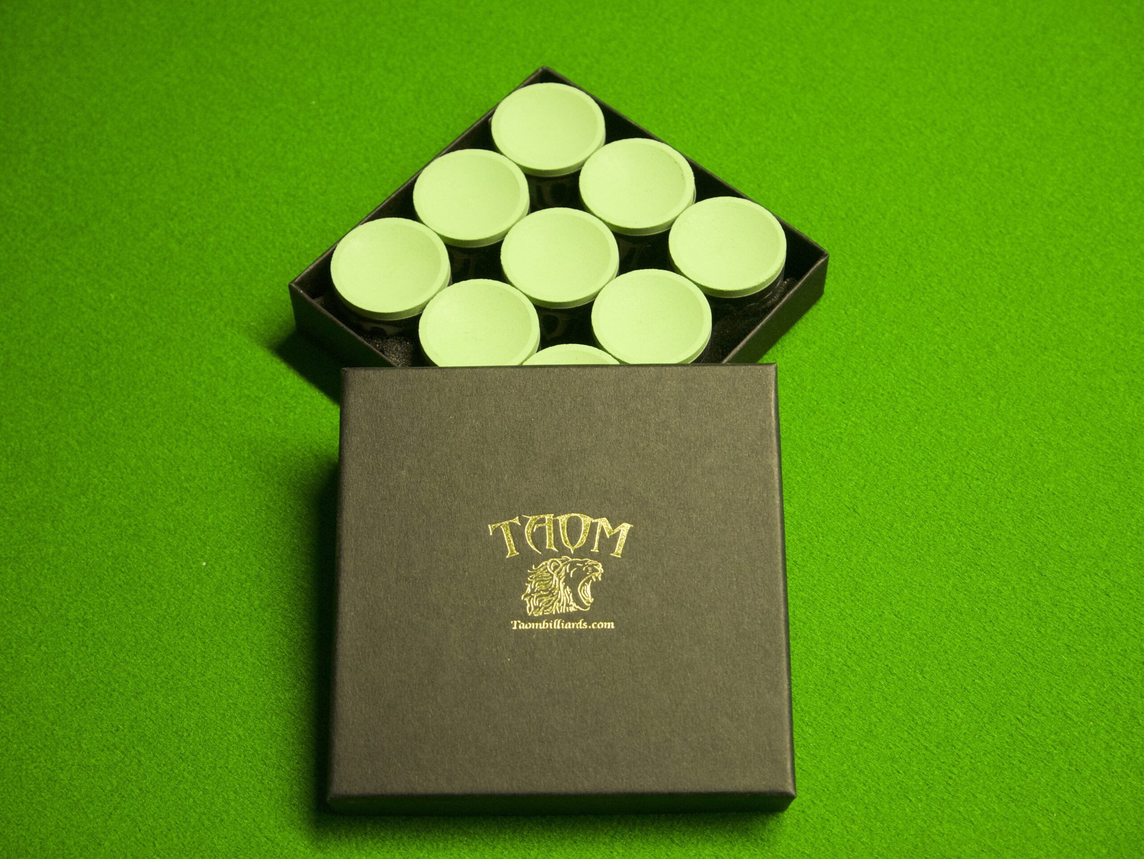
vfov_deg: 24.4
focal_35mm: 60
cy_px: 430
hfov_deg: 32.2
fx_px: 1984
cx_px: 572
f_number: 5.6
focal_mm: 30
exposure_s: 1/60
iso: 1600
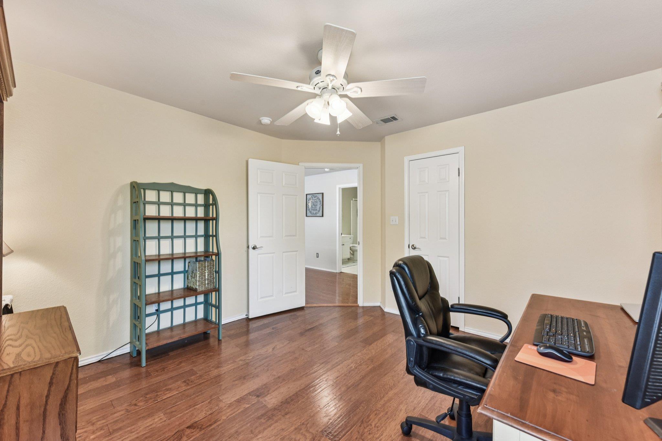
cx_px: 331
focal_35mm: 14
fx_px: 257
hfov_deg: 104.3
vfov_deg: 81.2
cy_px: 220
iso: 450
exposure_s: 1/15
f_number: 8
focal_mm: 14
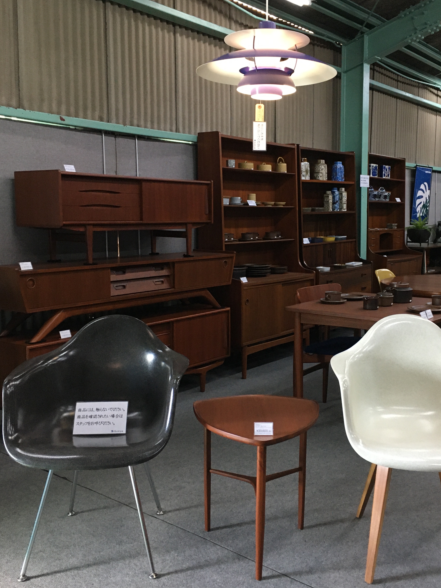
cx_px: 265
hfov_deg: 39.5
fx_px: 612
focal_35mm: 36
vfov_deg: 51.3
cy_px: 274
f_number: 2.2
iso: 160
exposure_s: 1/30
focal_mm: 4.15
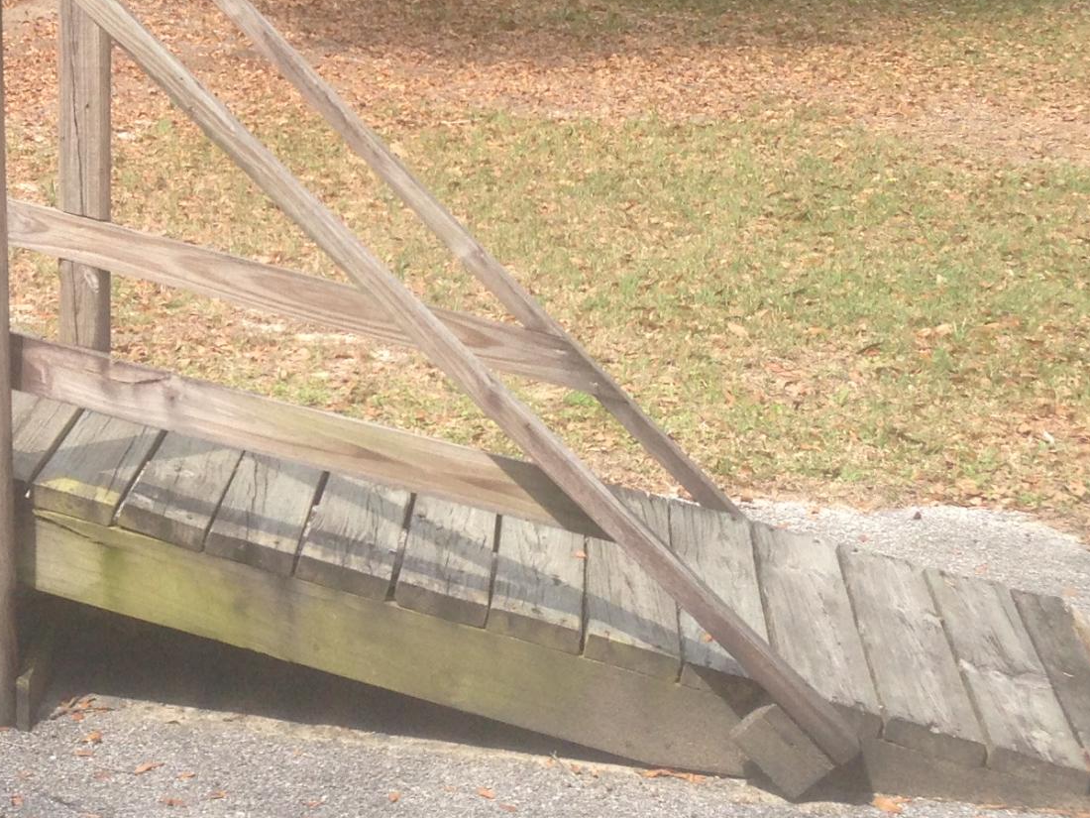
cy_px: 236
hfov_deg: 20.6
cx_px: -139
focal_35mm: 90
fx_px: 2834
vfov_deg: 16.4
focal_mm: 4.12
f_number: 2.4
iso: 50
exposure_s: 1/645
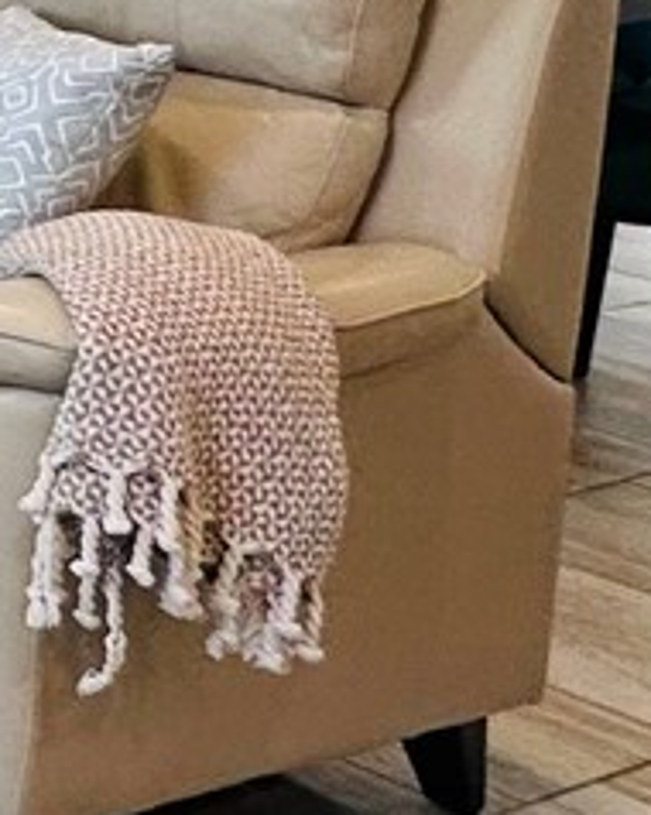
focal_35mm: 92
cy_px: -380
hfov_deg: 9.9
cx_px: -1545
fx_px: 2219
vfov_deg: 18.6
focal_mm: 2.22
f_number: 2.2
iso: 100
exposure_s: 1/120
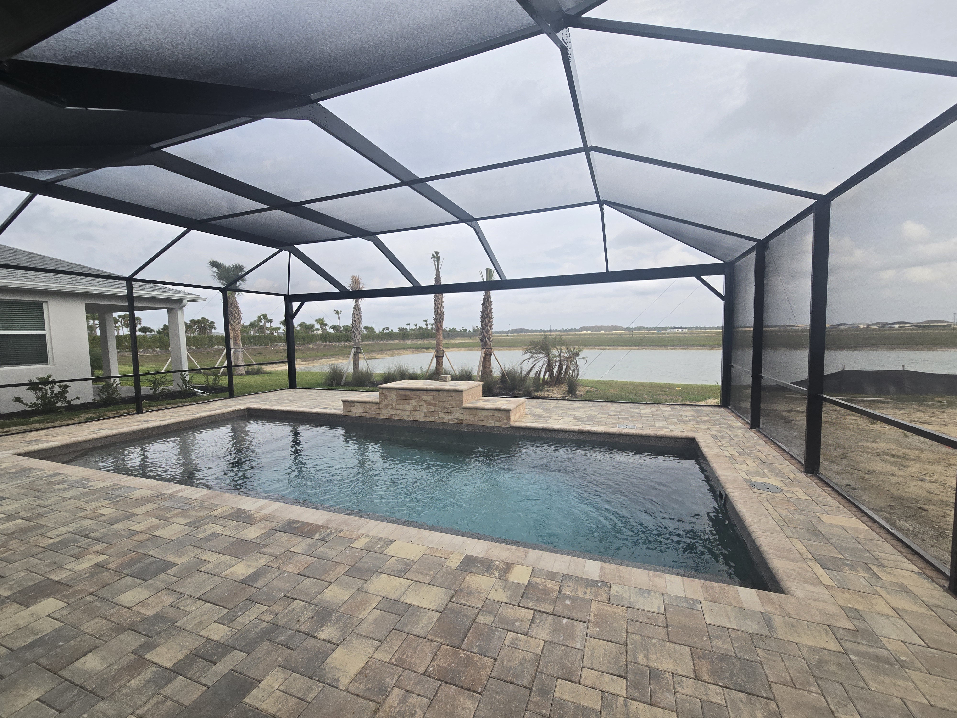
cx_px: 478
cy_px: 359
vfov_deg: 89.9
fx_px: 359
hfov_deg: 106.2
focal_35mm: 13
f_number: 2.2
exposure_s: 1/374
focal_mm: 2.2
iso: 50
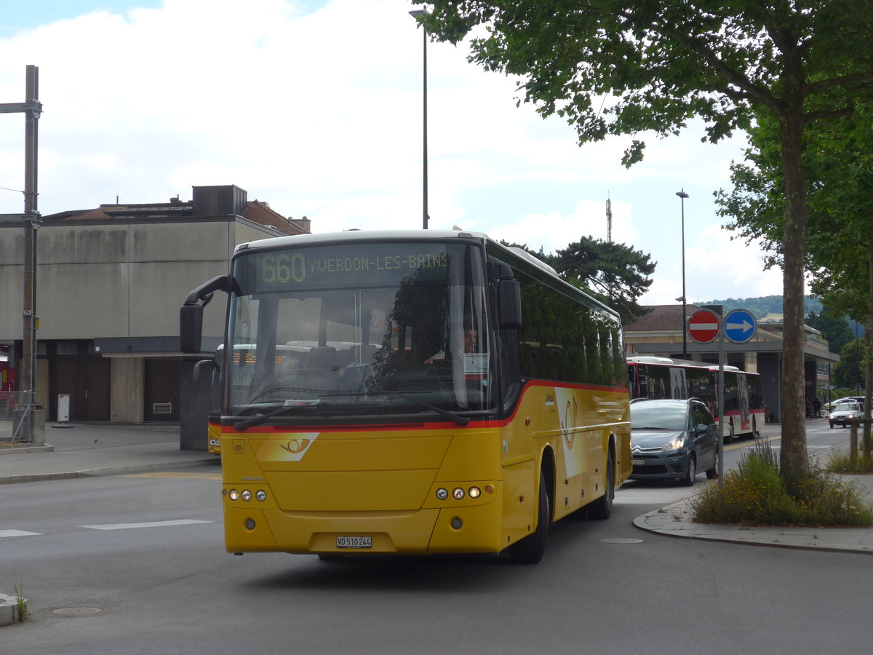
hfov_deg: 32.7
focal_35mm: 59
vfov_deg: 24.8
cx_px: 436
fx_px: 1488
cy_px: 328
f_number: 3.5
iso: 80
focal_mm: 12
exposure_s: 1/640
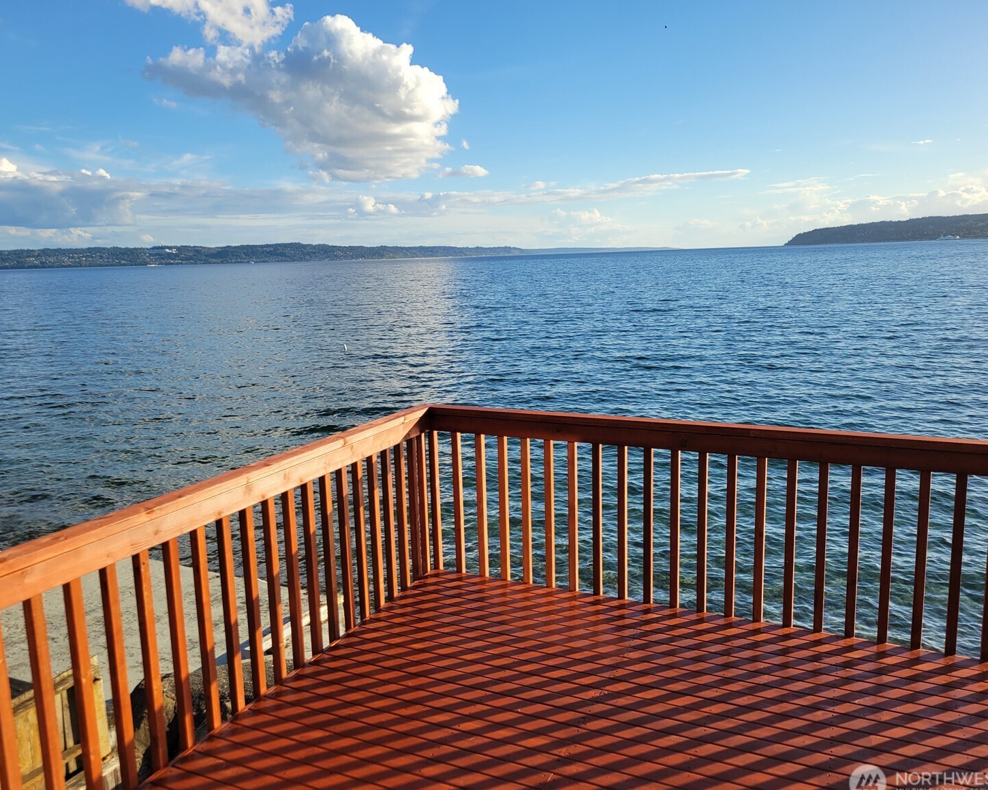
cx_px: 481
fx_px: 819
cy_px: 402
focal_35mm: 28
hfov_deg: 62.2
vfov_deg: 51.5
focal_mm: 5.4
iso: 40
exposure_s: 1/1709
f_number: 1.8
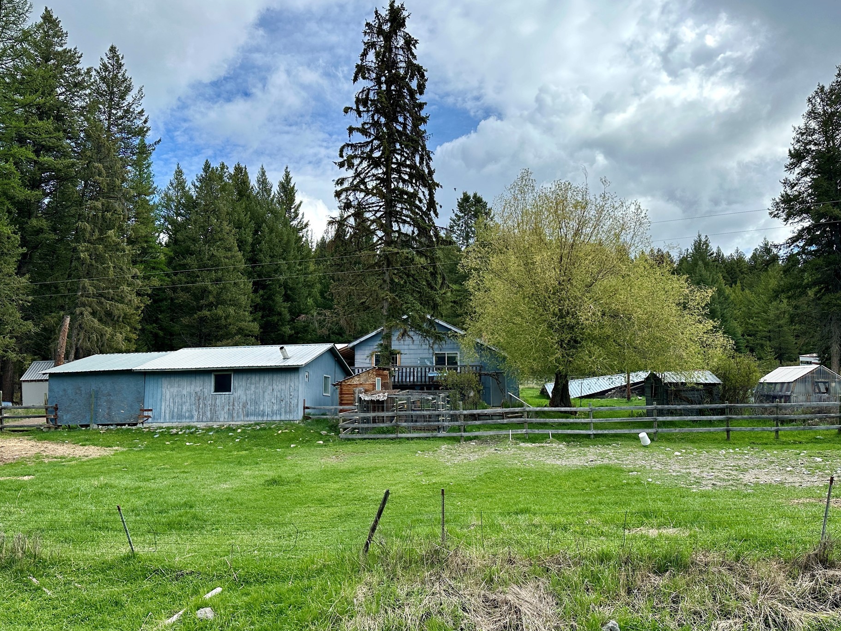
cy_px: 332
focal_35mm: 27
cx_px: 443
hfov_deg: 65.3
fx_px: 656
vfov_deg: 51.3
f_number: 1.78
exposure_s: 1/3472
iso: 80
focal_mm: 6.86
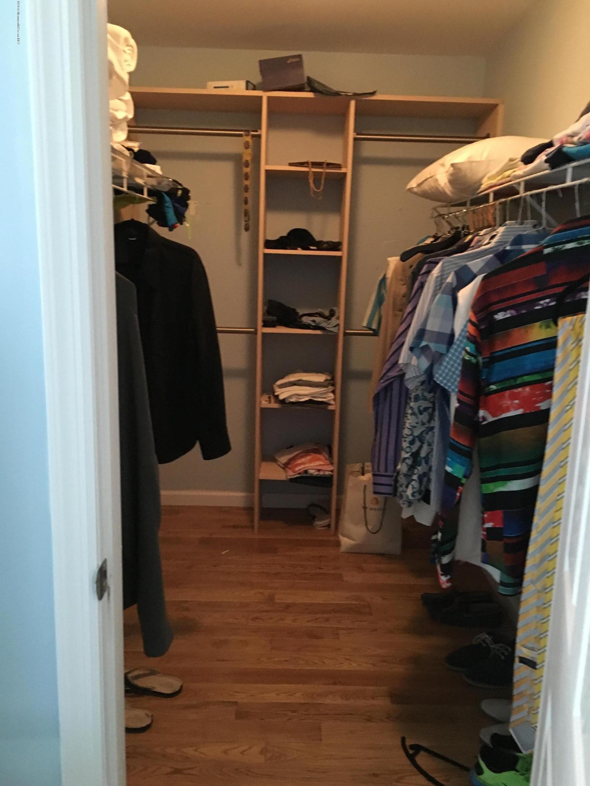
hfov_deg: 48.2
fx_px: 659
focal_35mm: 29
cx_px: 295
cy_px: 393
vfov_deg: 61.7
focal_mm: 4.15
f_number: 2.2
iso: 250
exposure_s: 1/15
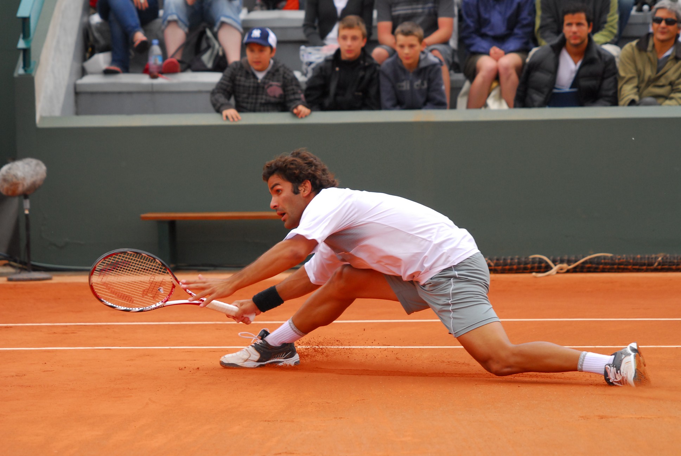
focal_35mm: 174
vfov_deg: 7.9
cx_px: 340
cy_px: 228
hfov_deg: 11.8
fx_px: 3295
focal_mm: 116
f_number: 4
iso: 400
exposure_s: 1/800
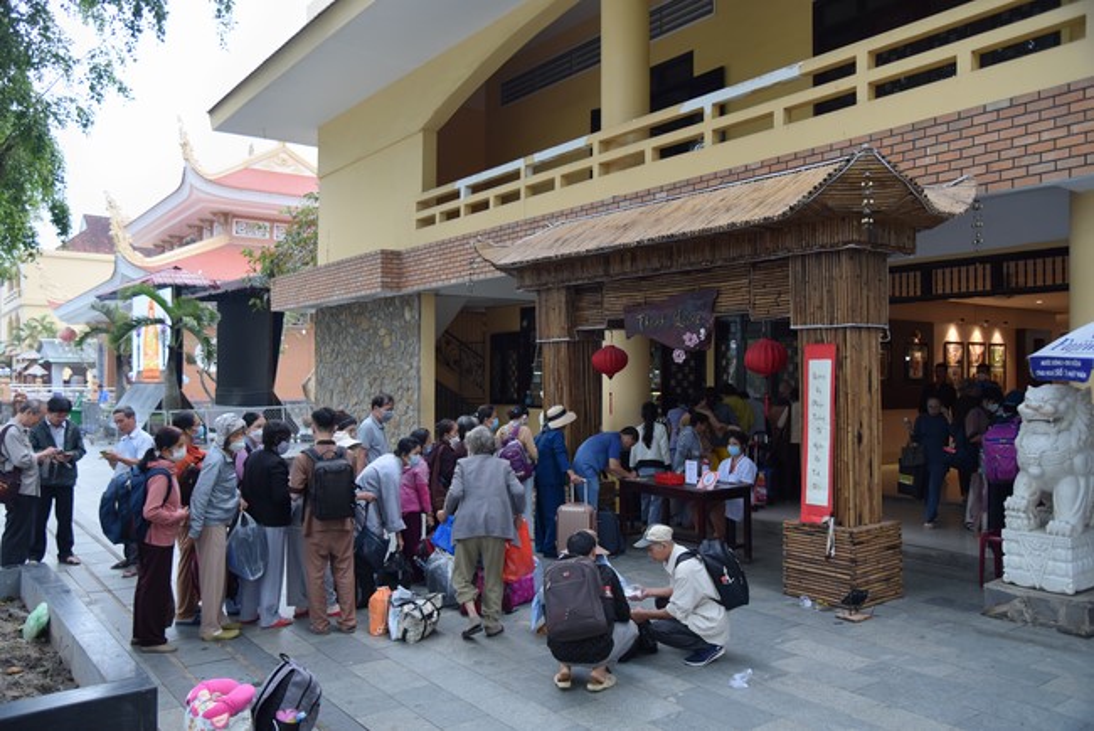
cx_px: 547
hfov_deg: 61.9
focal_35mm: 30
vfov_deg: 43.6
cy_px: 366
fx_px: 912
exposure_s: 1/125
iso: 160
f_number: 4.5
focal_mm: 30
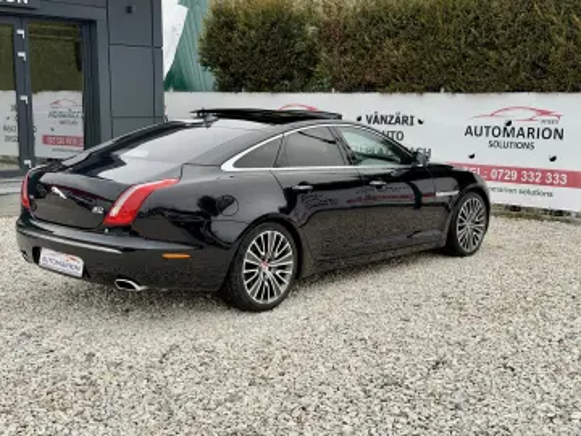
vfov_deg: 30.3
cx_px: 290
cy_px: 218
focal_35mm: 48
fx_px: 806
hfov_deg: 39.7
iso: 64
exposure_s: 1/357
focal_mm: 6.76
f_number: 1.78
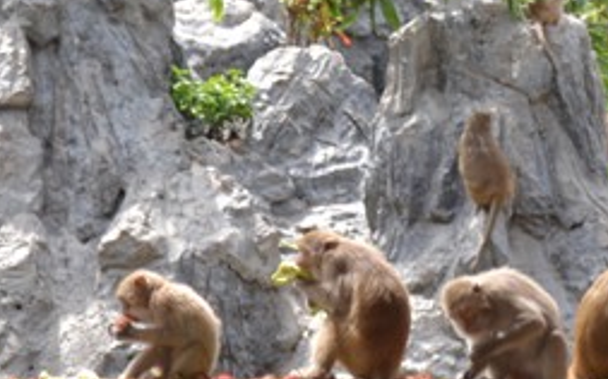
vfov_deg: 4.6
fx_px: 4721
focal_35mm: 285
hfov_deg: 7.4
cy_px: 92
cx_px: 471
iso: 200
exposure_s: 1/200
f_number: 6.3
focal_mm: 46
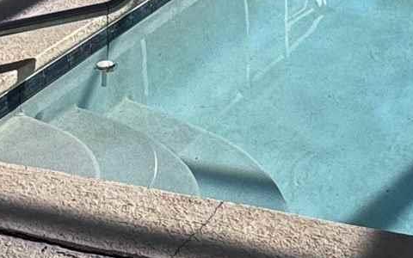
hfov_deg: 21.6
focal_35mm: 95
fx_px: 1069
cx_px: 326
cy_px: -282
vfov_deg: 12.0
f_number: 2.2
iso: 40
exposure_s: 1/591
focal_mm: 2.22
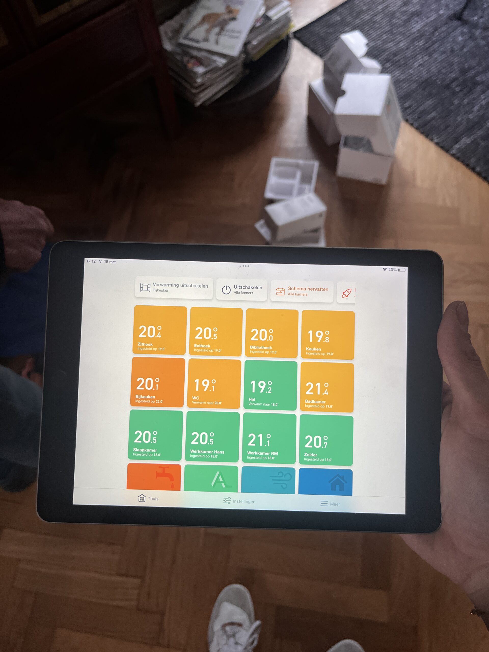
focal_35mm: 26
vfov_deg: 67.3
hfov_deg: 53.1
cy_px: 326
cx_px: 244
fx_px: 490
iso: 125
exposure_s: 1/105
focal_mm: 5.1
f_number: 1.6
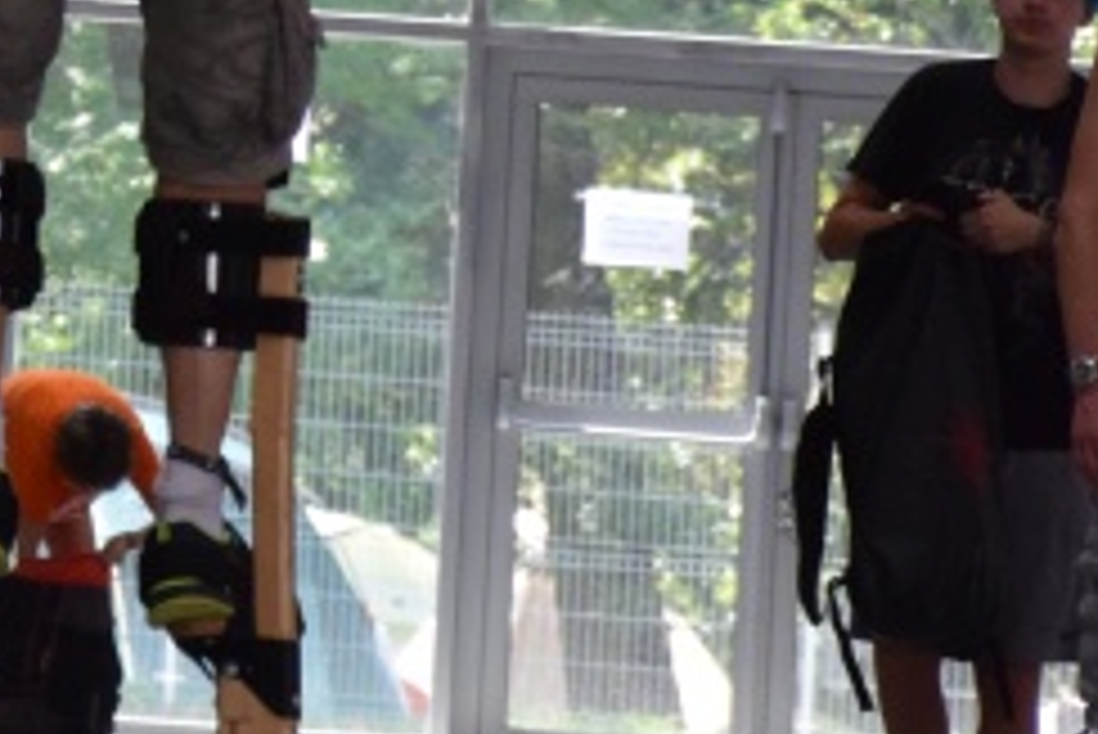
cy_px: -471
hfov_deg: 3.1
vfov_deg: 2.1
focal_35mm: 660
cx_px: -716
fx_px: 20144
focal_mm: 105
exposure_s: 1/500
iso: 1800
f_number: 5.6
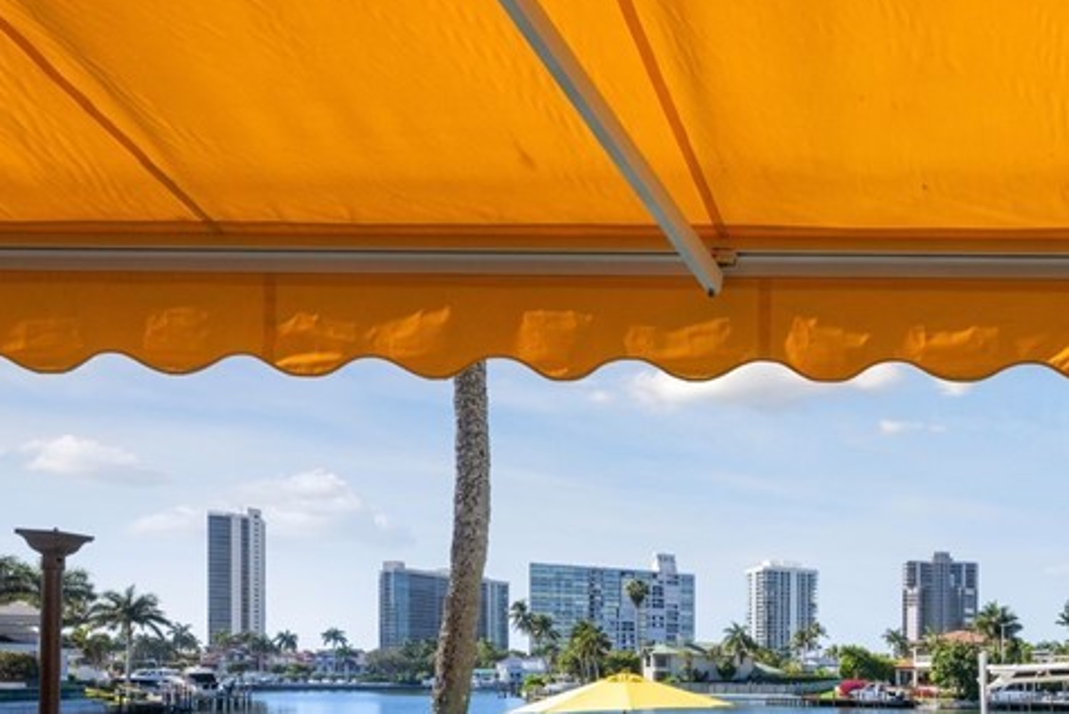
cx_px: 1069
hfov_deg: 48.4
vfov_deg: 36.6
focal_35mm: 32
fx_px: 950
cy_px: 728
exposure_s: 1/1000
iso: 400
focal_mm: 14
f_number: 8
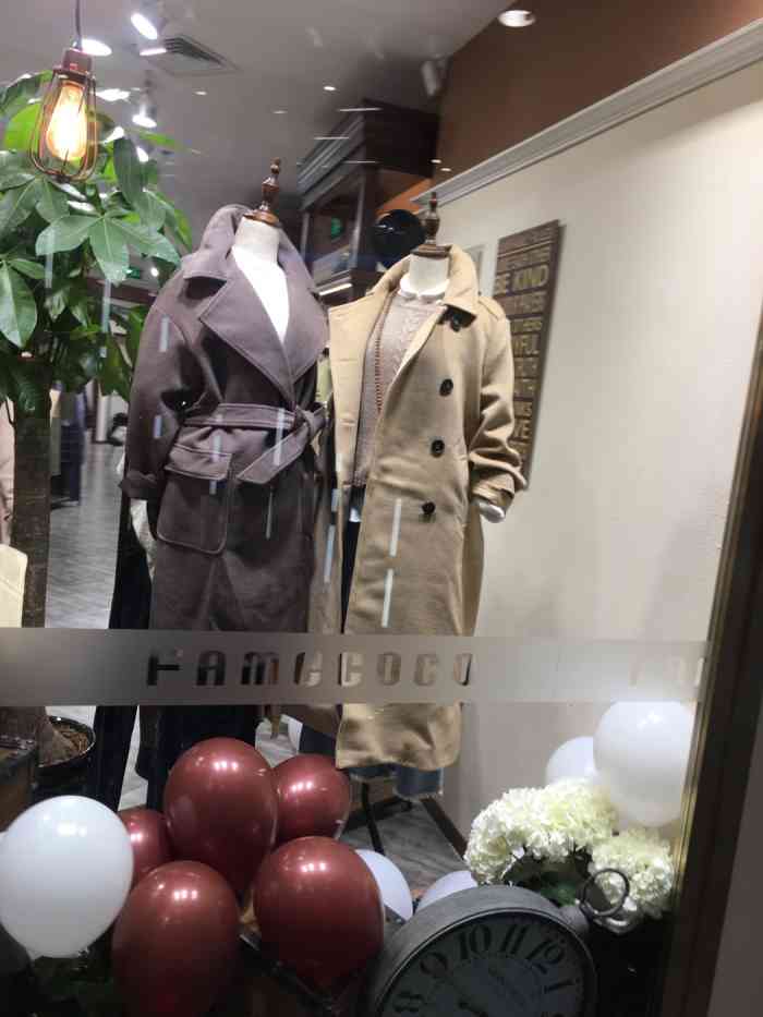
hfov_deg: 48.2
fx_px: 852
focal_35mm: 29
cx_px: 382
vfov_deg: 61.7
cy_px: 508
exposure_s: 1/50
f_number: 2.2
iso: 32
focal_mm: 4.15
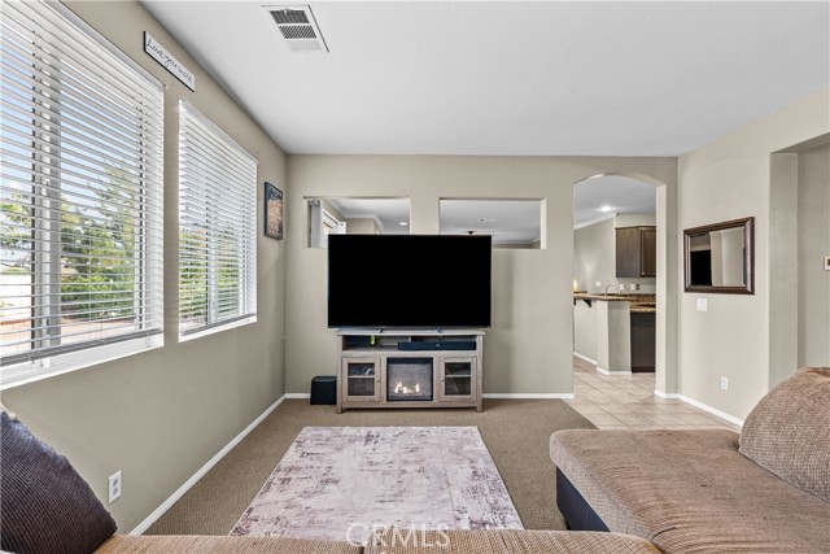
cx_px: 415
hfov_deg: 96.7
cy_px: 277
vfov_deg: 73.8
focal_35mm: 16
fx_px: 369
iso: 2000
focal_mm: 16
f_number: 8
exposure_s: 1/6
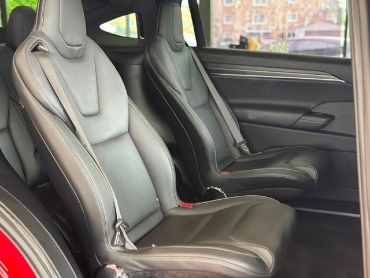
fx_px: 513
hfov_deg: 39.7
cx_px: 185
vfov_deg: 30.3
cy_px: 139
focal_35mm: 48
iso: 320
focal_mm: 6.86
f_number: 1.78
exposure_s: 1/40
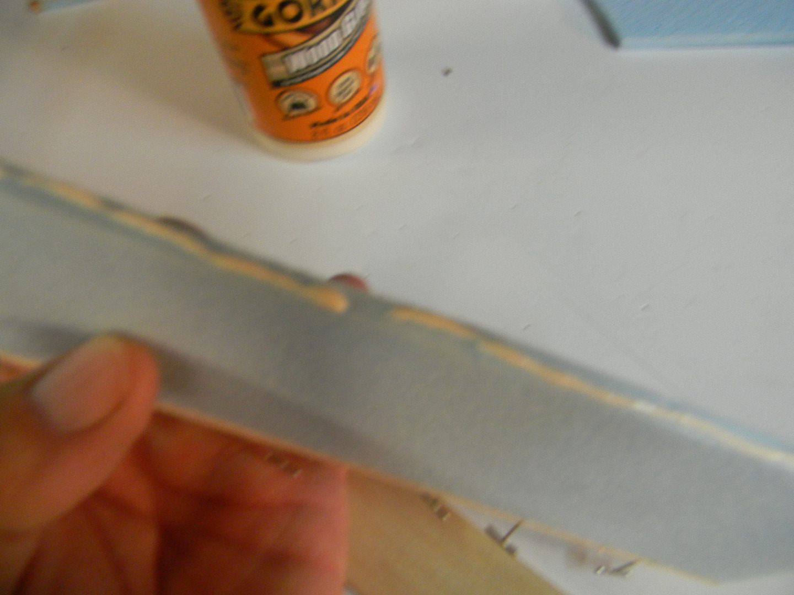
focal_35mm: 28
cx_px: 397
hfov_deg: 63.4
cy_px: 298
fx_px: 642
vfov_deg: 49.7
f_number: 3.5
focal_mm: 5
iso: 267
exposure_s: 1/30
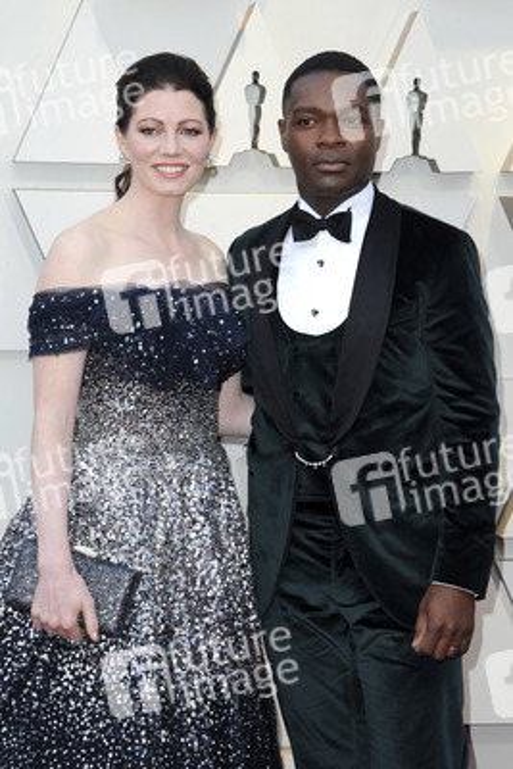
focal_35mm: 90
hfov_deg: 15.2
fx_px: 1922
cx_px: 256
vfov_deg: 22.6
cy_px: 384
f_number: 8
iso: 800
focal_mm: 90
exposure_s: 1/250
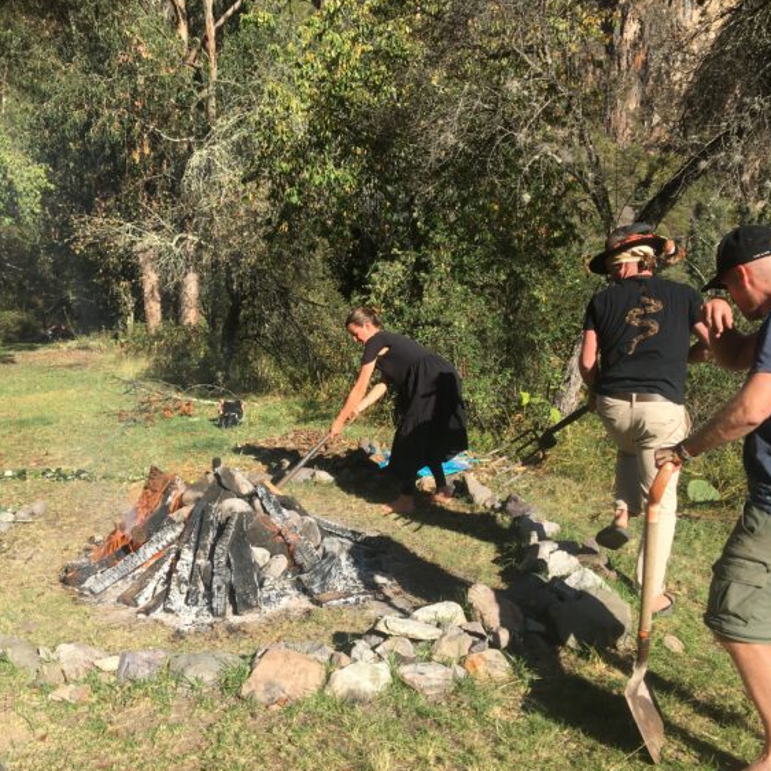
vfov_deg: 47.2
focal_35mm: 35
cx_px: 328
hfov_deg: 47.1
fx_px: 882
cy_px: 391
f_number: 2.2
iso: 25
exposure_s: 1/1221
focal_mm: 4.15
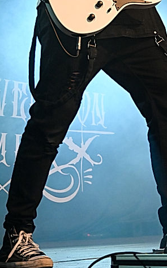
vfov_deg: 19.1
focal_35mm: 106
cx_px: 188
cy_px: 5
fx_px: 773
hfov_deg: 12.1
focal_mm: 32
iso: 1600
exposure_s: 1/250
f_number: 4.5
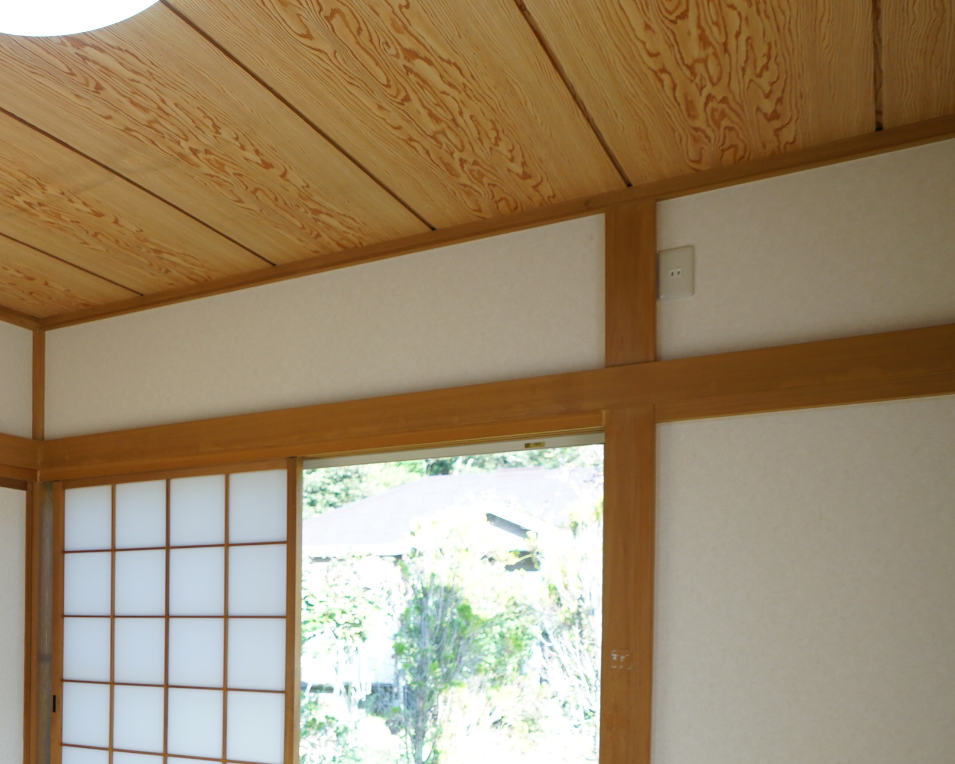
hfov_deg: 39.4
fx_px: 1046
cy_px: 633
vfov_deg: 38.3
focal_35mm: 37
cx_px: -114
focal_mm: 16
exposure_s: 1/100
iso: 400
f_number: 4
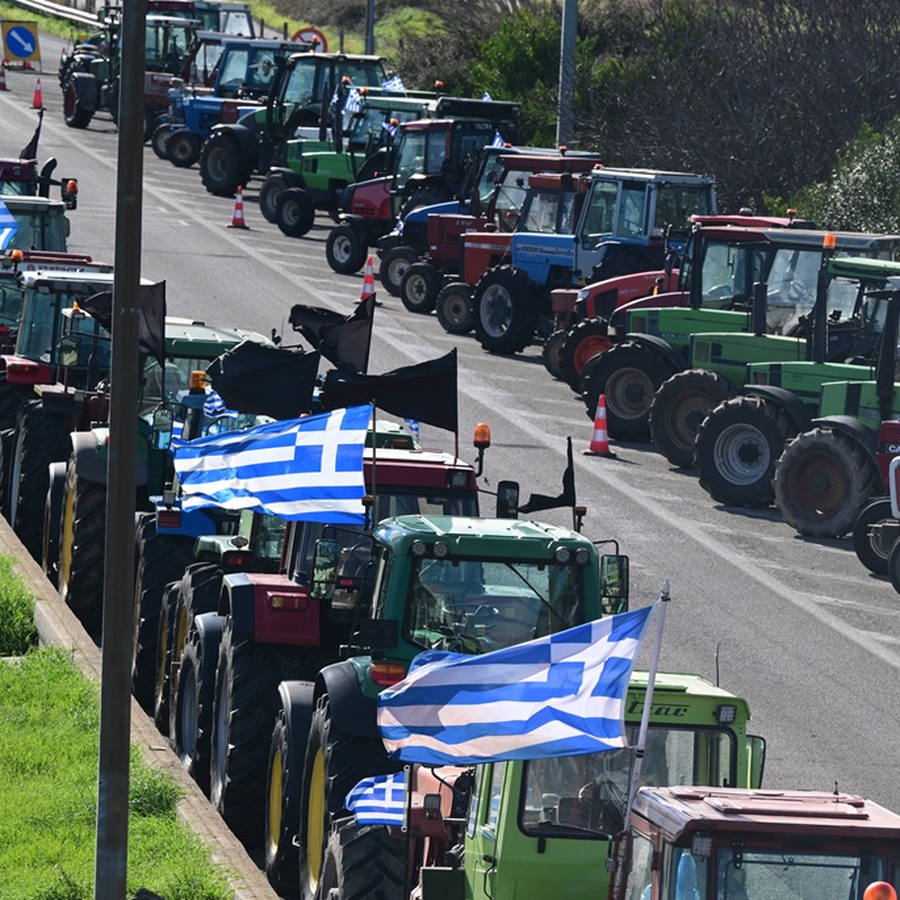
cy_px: 393
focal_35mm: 283
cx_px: 769
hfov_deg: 6.2
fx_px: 8324
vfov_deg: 6.2
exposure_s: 1/1000
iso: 400
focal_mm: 190
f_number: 8
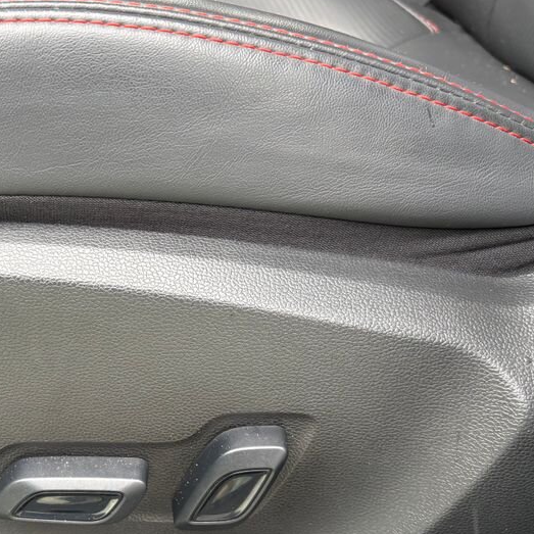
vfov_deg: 37.2
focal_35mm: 45
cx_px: 92
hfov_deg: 36.0
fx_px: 785
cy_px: 350
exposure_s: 1/61
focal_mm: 5.96
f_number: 1.6
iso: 125
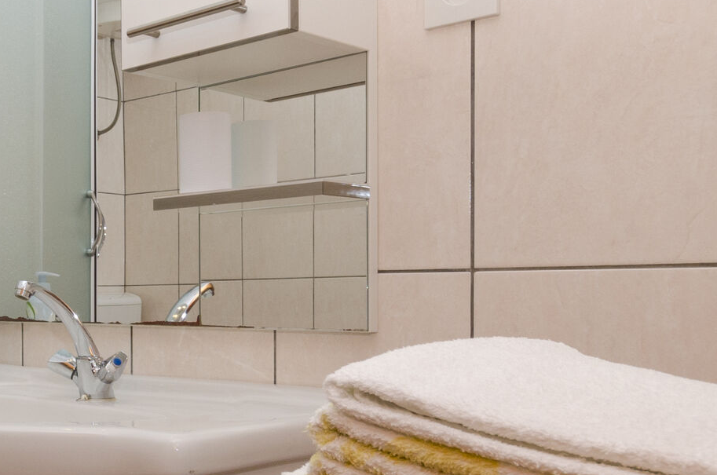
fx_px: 914
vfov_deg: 29.0
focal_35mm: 46
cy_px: 289
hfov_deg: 37.1
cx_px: -42
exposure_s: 1/200
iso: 320
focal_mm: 10
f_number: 8
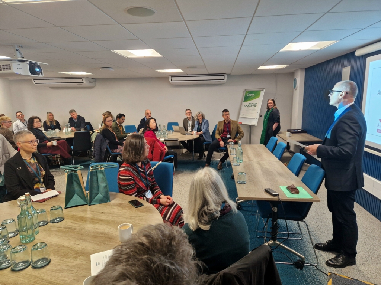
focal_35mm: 23
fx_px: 253
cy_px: 142
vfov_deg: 58.9
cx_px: 190
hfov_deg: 73.9
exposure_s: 1/100
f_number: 1.8
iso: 160
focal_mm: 5.4
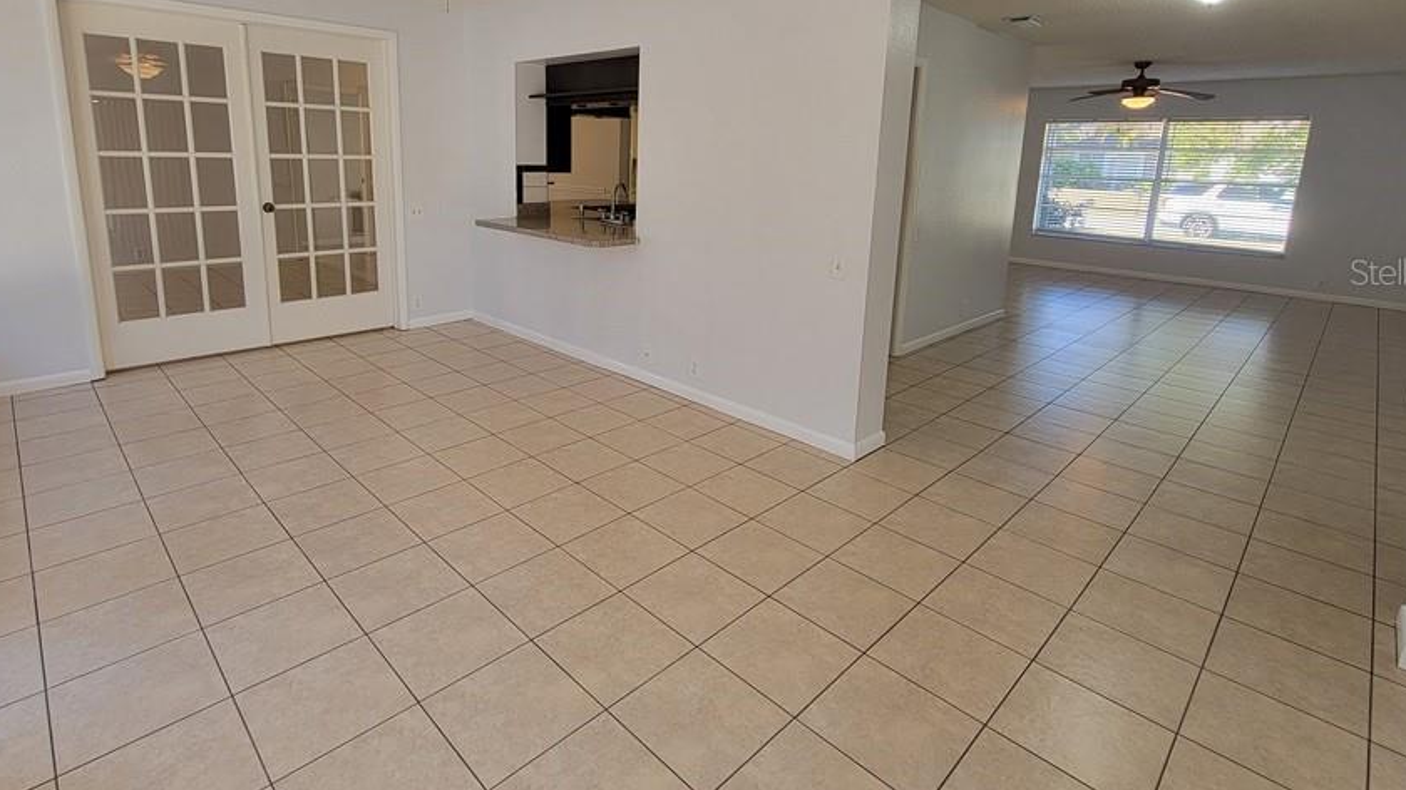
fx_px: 634
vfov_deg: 62.5
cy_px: 271
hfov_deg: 95.8
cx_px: 665
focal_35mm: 17
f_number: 2.2
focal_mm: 2.2
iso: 80
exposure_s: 1/60
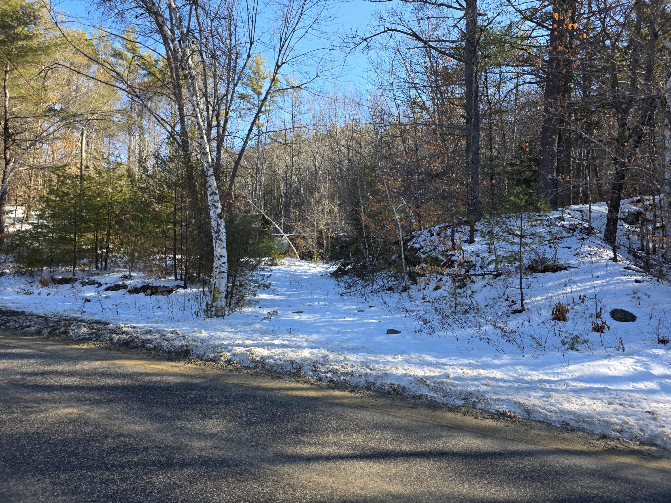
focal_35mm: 23
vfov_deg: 58.9
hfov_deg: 73.9
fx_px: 446
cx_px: 336
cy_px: 252
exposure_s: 1/1222
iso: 80
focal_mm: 6.3
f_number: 1.7
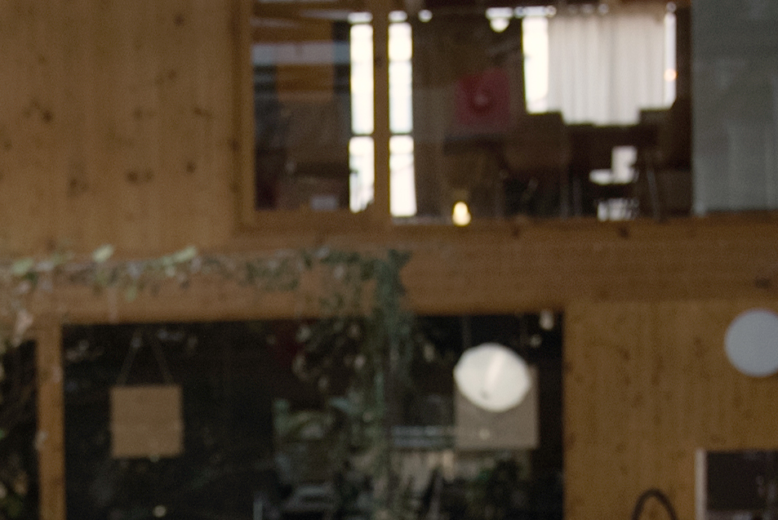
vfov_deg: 10.2
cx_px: 153
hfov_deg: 15.8
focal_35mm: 129
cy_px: 815
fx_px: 2790
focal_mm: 29
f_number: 3.5
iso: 640
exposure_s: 1/250
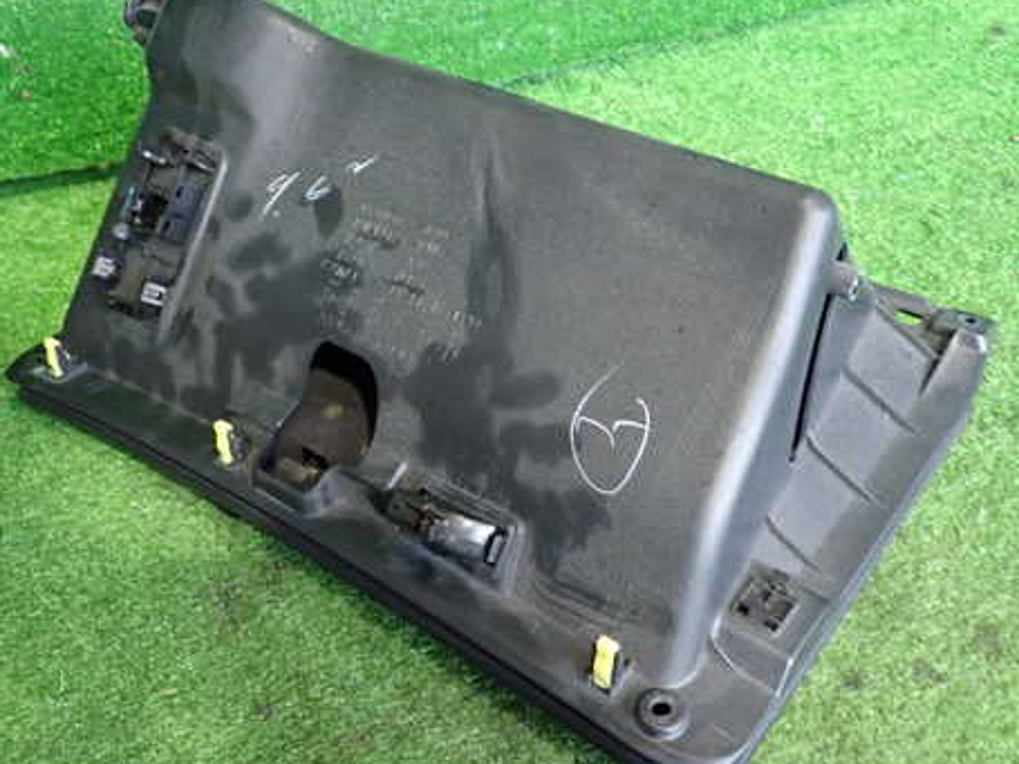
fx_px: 971
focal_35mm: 33
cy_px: 403
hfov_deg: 55.4
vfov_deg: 42.9
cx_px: 526
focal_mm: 4.5
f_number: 2
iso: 500
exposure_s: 1/30
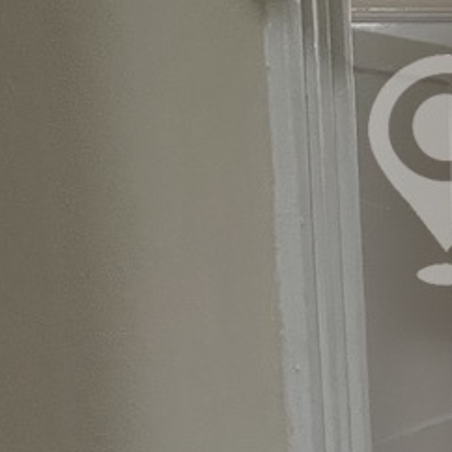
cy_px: 230
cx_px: 734
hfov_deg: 25.9
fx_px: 561
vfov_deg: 43.9
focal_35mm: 38
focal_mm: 1.57
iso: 160
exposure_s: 1/120
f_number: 1.8
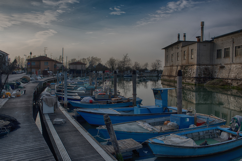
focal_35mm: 28
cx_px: 121
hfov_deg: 65.5
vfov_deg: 46.4
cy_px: 80
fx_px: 188
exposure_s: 1/160
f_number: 10
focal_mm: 28
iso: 100
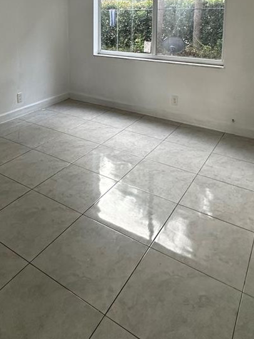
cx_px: 88
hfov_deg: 44.8
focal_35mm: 31
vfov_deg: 52.8
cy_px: 48
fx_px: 304
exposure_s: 1/99
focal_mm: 2.22
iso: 160
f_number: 2.2
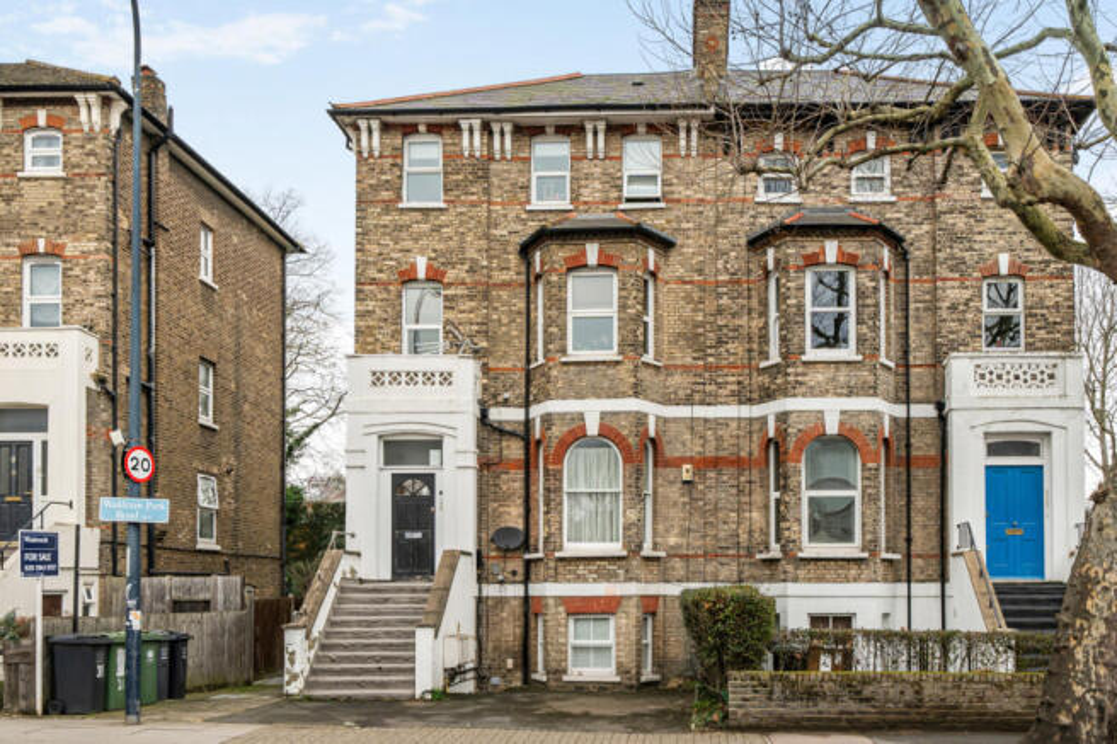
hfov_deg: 53.1
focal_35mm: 36
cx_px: 558
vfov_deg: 36.9
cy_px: 372
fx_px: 1117
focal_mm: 24
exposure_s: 1/125
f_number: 8
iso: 400
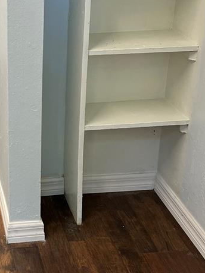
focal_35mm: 68
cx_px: -17
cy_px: 97
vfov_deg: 28.4
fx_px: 537
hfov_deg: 20.6
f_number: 1.5
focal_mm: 5.7
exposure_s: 1/120
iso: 80
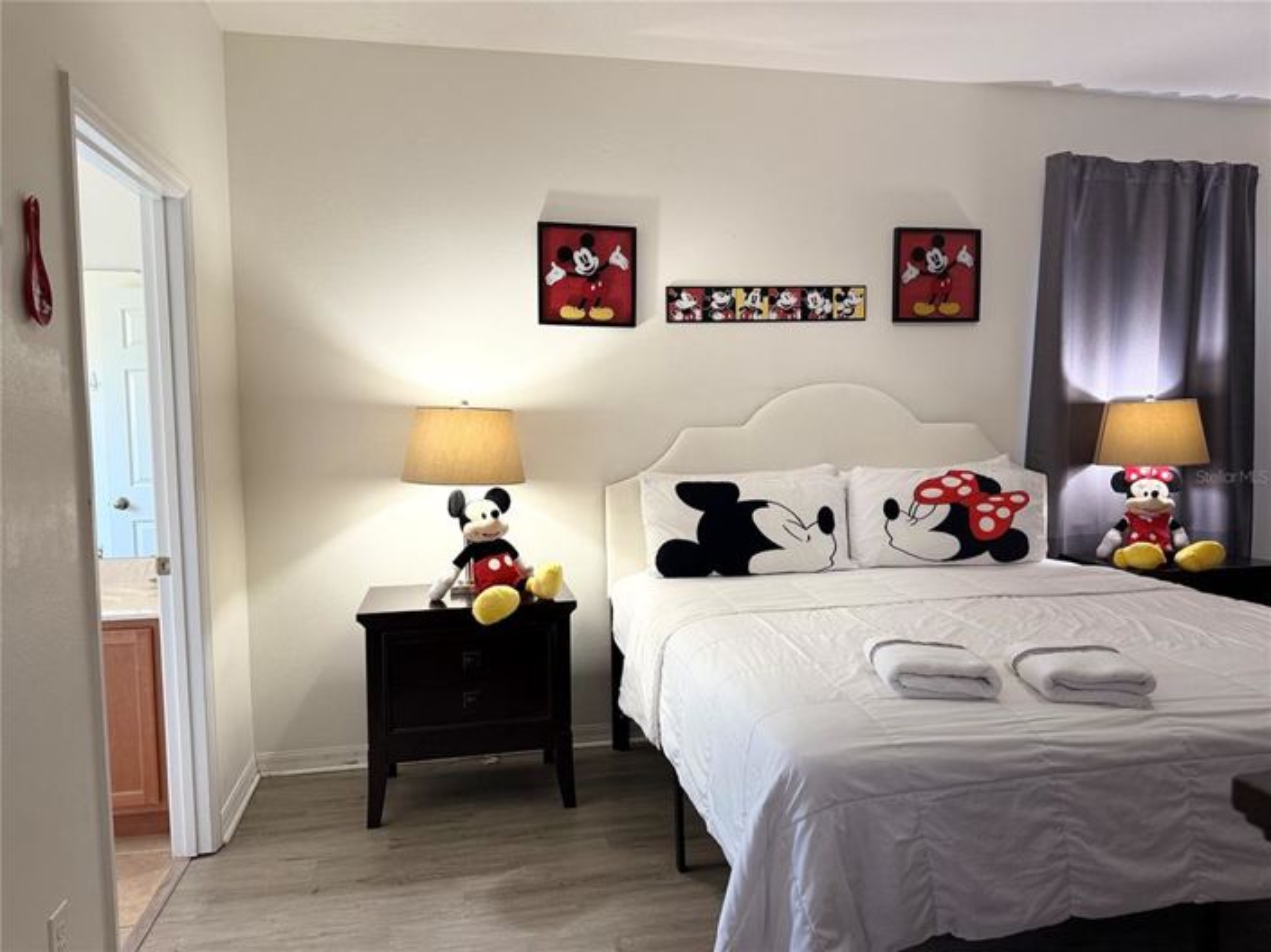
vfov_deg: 56.8
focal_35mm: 24
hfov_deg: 71.6
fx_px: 881
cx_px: 636
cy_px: 476
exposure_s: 1/60
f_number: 1.78
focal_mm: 6.76
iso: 200
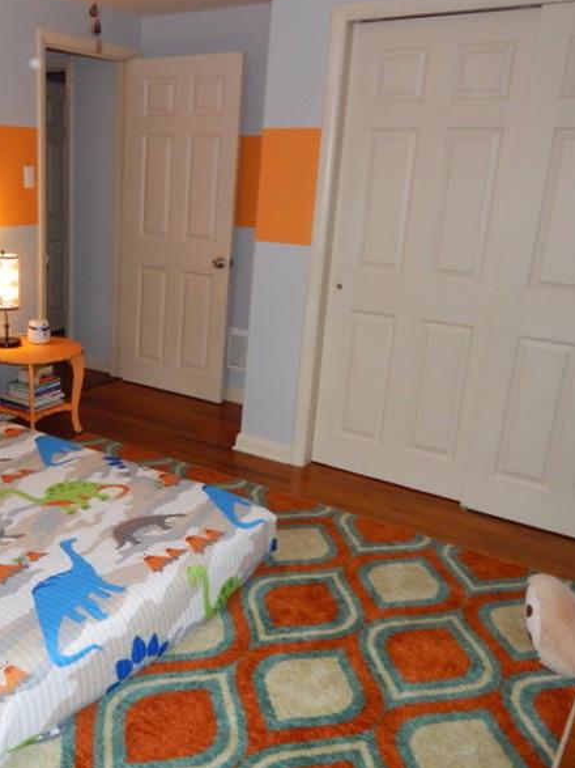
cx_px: 123
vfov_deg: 60.0
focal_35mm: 30
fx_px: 665
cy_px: 383
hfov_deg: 44.7
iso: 200
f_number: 3
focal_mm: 4
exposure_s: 1/30
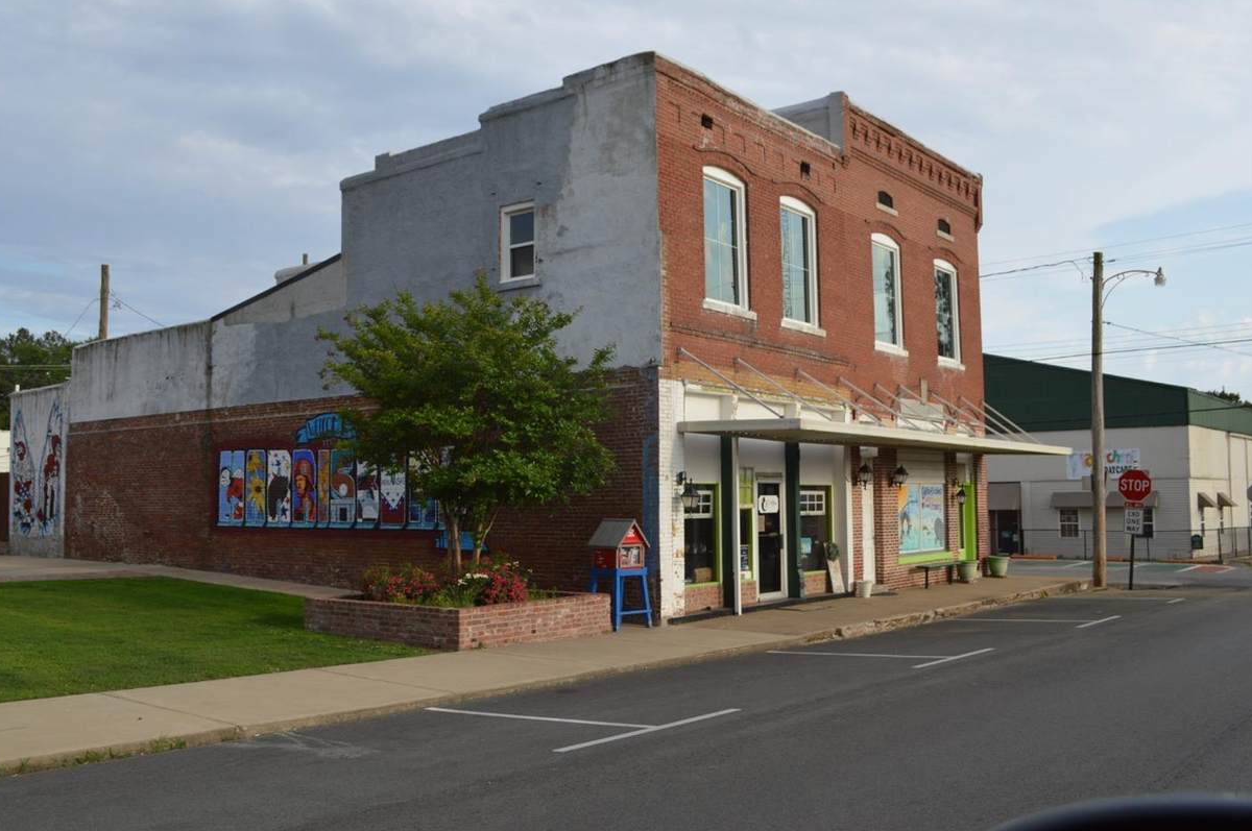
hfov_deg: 58.7
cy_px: 390
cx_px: 589
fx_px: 1112
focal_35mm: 32
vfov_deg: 41.0
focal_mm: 20
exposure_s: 1/160
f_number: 6.3
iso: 100
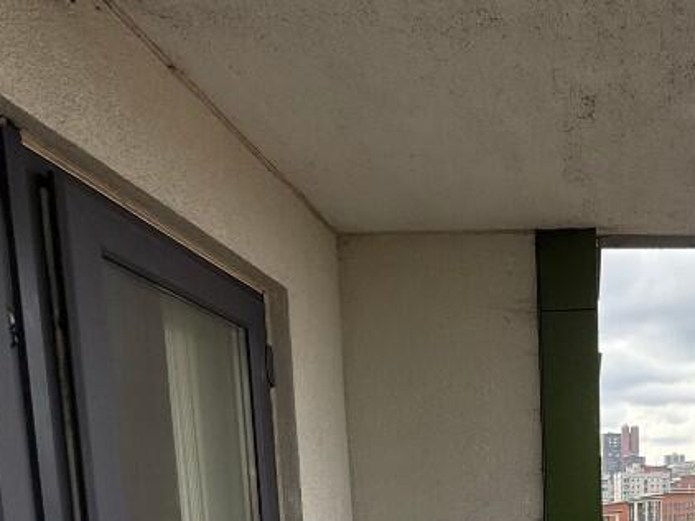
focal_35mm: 34
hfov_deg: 49.0
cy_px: 567
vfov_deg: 35.8
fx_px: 682
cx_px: 608
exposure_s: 1/465
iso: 64
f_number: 2.2
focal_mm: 2.22
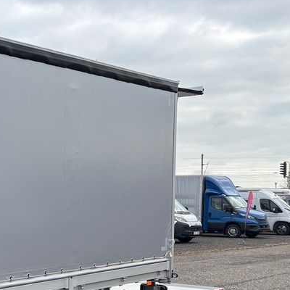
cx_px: -130
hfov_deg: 21.5
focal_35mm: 69
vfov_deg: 24.7
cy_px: 223
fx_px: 654
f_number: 1.6
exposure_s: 1/1751
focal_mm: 5.96
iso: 50
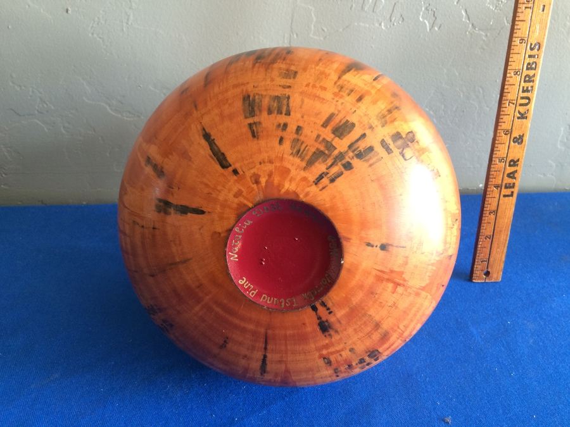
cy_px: 214
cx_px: 285
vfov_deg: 48.2
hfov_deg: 61.7
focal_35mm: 29
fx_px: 478
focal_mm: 4.15
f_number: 2.2
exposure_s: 1/30
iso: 80
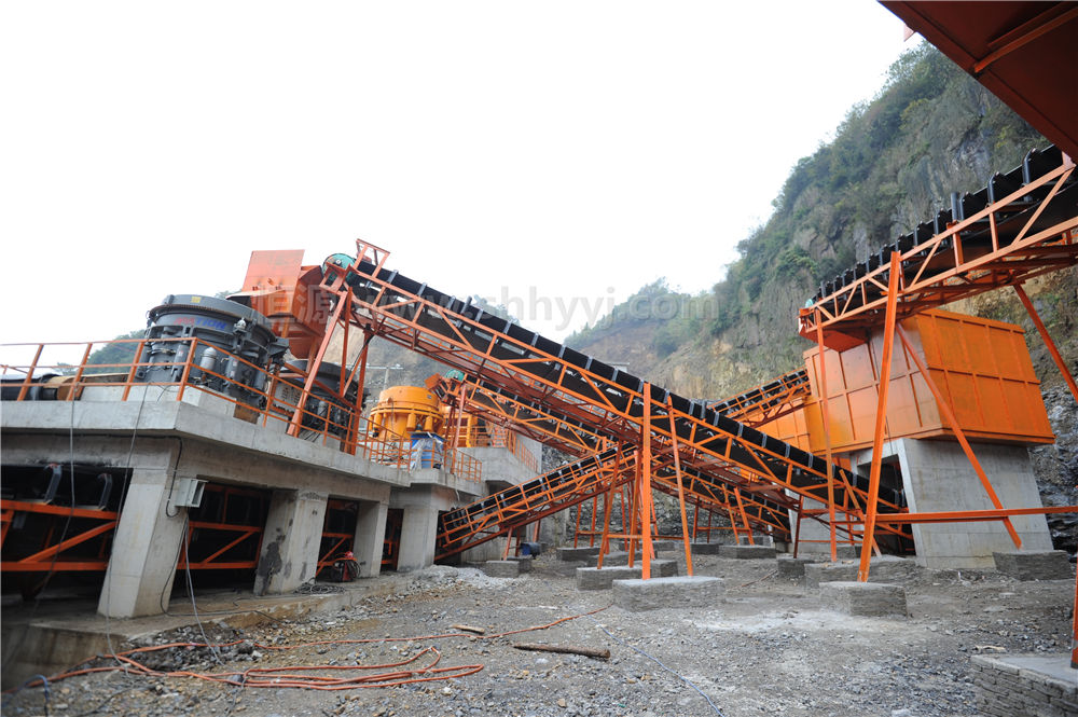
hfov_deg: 96.8
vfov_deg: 73.6
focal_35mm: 16
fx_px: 479
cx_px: 539
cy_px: 358
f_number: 4
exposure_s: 1/320
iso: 200
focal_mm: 16
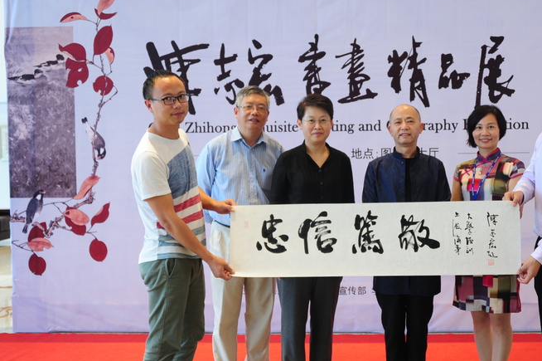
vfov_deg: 25.9
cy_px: 196
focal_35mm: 52
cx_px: 334
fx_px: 782
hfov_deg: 38.0
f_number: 4
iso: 800
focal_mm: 34
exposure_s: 1/40
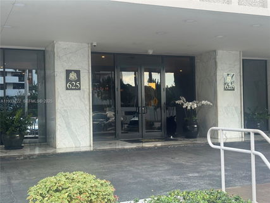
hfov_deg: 39.7
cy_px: 102
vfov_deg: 30.3
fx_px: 374
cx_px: 135
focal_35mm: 48
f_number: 1.78
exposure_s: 1/304
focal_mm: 6.76
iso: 64
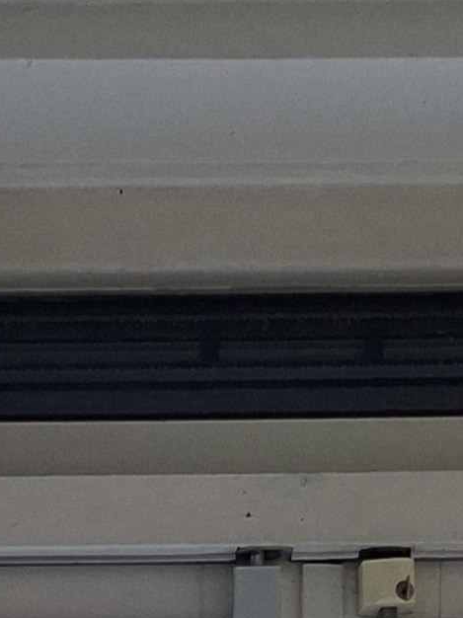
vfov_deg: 11.3
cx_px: 7
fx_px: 2623
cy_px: 1447
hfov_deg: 10.0
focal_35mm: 147
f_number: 1.8
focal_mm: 5.54
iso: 50
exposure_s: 1/148
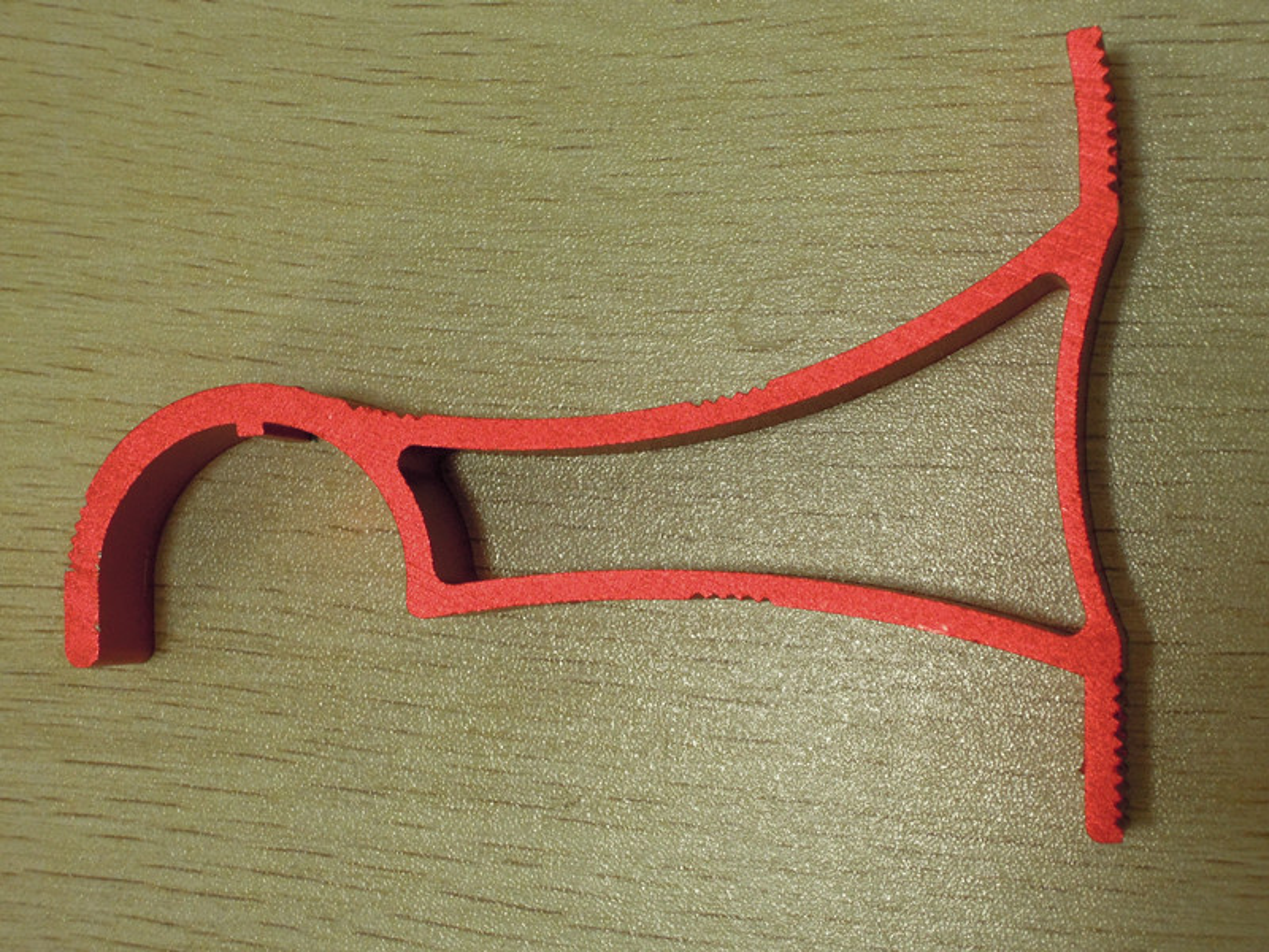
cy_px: 476
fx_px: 3116
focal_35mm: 85
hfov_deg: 23.0
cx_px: 634
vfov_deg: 17.4
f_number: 5
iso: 400
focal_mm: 15.2
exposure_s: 1/30
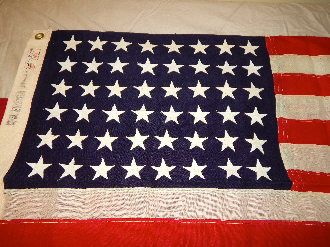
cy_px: 124
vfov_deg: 54.9
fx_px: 238
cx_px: 165
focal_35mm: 25
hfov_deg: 69.4
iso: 200
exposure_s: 1/30
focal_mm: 4.5
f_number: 3.1
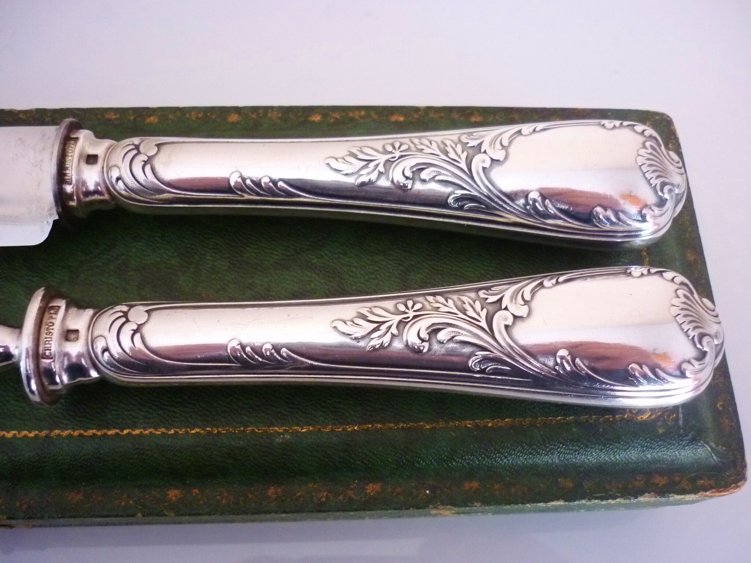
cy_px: 282
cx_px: 376
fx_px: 716
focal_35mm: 33
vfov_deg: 42.9
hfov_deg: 55.4
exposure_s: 1/20
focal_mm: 5.5
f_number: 2.8
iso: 400
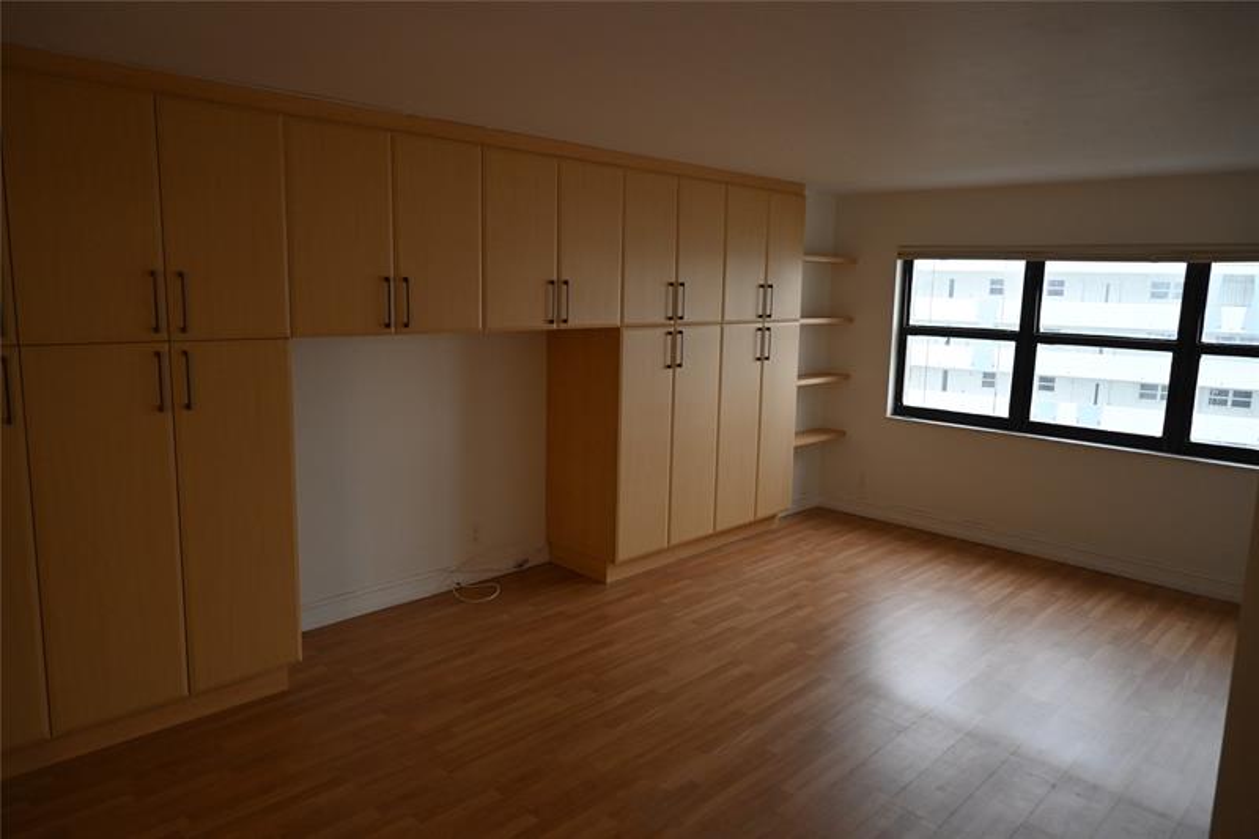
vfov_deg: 53.1
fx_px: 839
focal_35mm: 24
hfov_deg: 73.8
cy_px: 420
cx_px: 630
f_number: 3.5
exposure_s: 1/125
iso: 800
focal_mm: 16
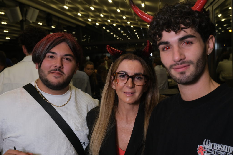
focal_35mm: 38
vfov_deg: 35.1
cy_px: 78
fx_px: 246
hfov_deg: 50.7
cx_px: 116
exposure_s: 1/60
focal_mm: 25.6
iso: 1000
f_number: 4.4
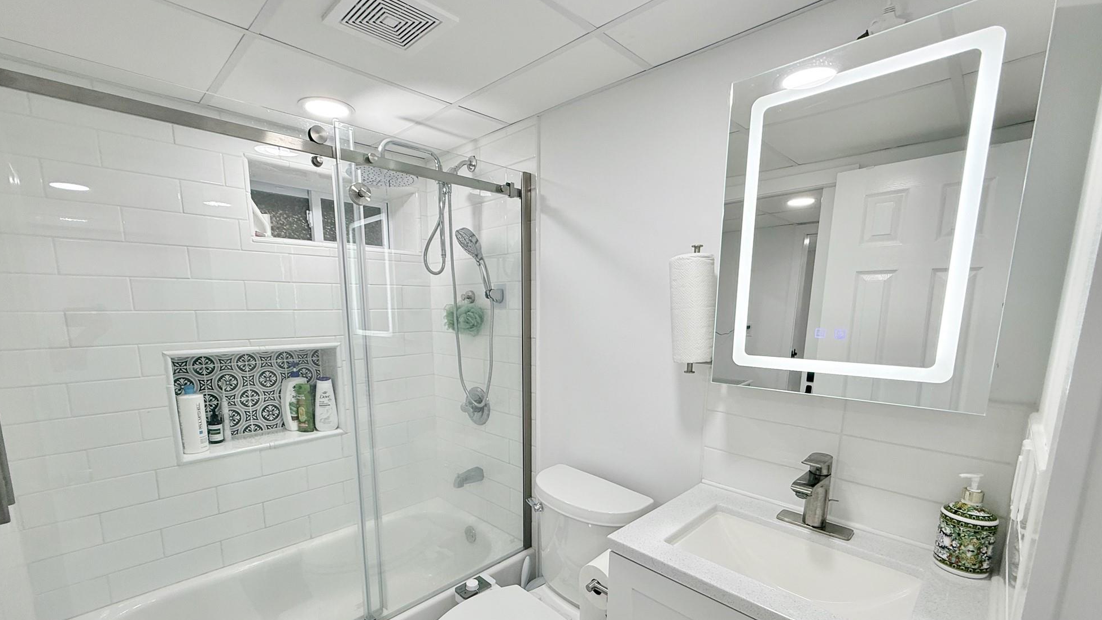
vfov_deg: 66.2
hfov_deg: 99.3
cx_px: 527
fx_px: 468
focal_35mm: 16
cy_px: 383
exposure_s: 1/120
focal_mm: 2.22
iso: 100
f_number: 2.2
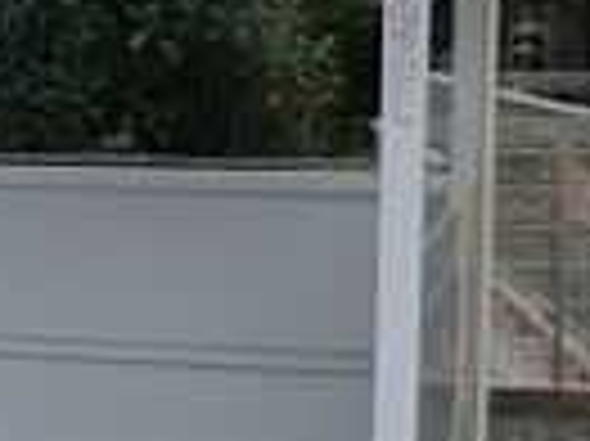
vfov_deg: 12.6
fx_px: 1992
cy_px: 256
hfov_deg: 15.4
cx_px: -315
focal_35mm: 117
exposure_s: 1/60
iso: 320
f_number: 3.2
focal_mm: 4.3
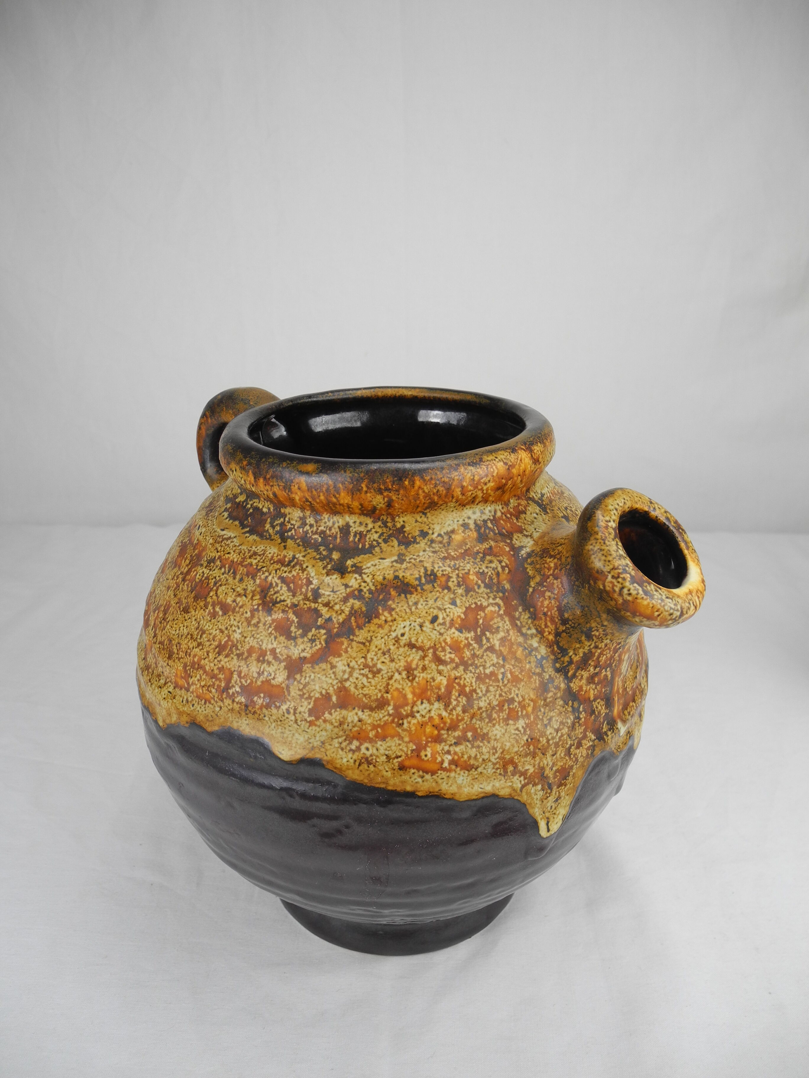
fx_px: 873
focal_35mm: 28
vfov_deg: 63.4
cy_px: 539
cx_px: 404
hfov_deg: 49.7
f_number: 2.8
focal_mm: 6
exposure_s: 1/131
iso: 100
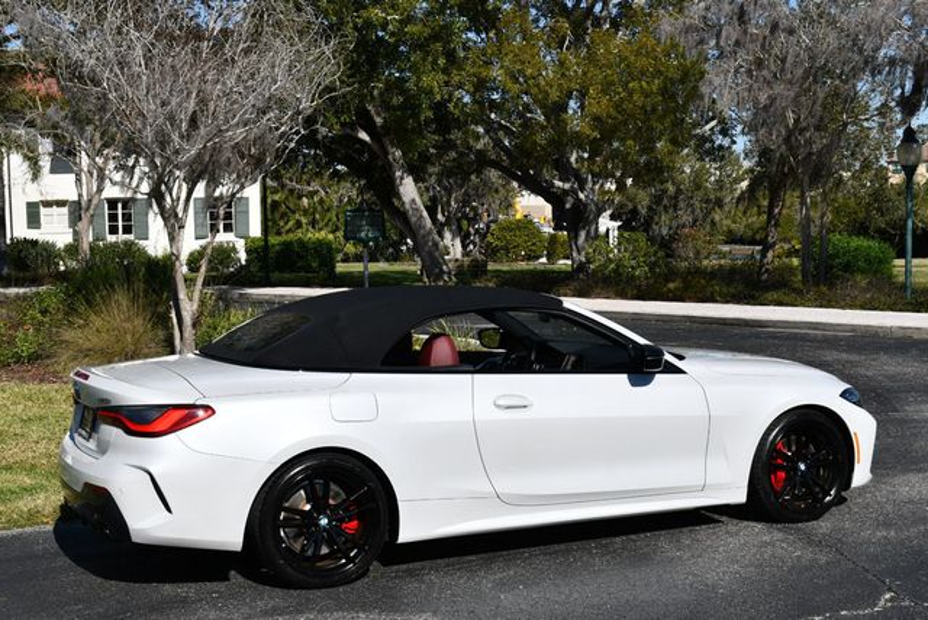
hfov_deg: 38.2
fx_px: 1342
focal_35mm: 52
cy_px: 310
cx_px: 464
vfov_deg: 26.0
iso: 100
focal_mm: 26
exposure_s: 1/320
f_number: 9
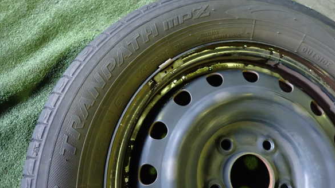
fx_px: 249
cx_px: 171
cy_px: 83
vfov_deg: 41.4
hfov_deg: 67.9
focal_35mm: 28
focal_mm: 4.5
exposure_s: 1/25
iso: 800
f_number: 2
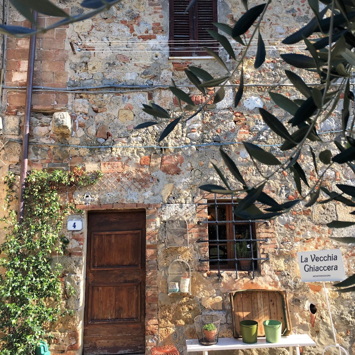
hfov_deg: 47.2
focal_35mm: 35
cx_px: 177
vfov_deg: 47.1
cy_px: 157
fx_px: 406
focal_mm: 4.15
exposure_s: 1/390
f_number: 2.2
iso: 25
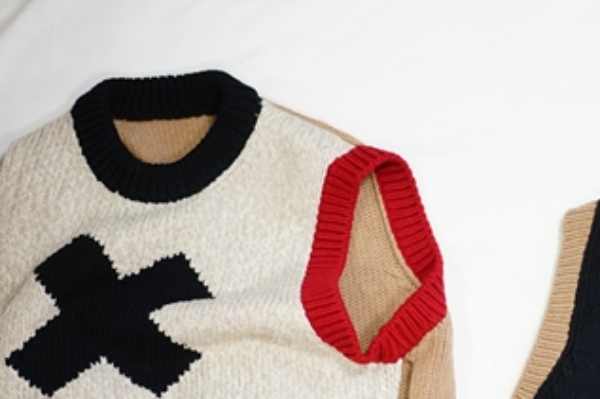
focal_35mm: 139
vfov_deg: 9.8
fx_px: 2315
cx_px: 526
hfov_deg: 14.6
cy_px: 368
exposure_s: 1/60
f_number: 1.8
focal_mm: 55
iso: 200
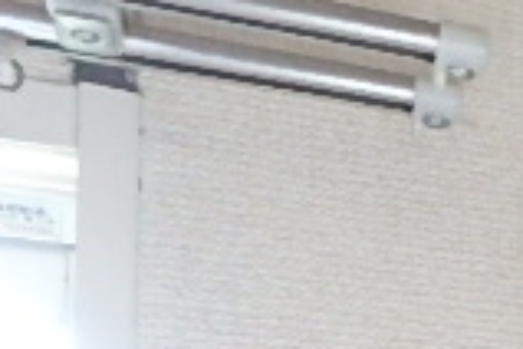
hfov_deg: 18.7
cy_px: 678
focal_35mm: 88
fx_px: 1278
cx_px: 901
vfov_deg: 13.5
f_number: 3.5
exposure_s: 1/200
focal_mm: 3.7
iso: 800
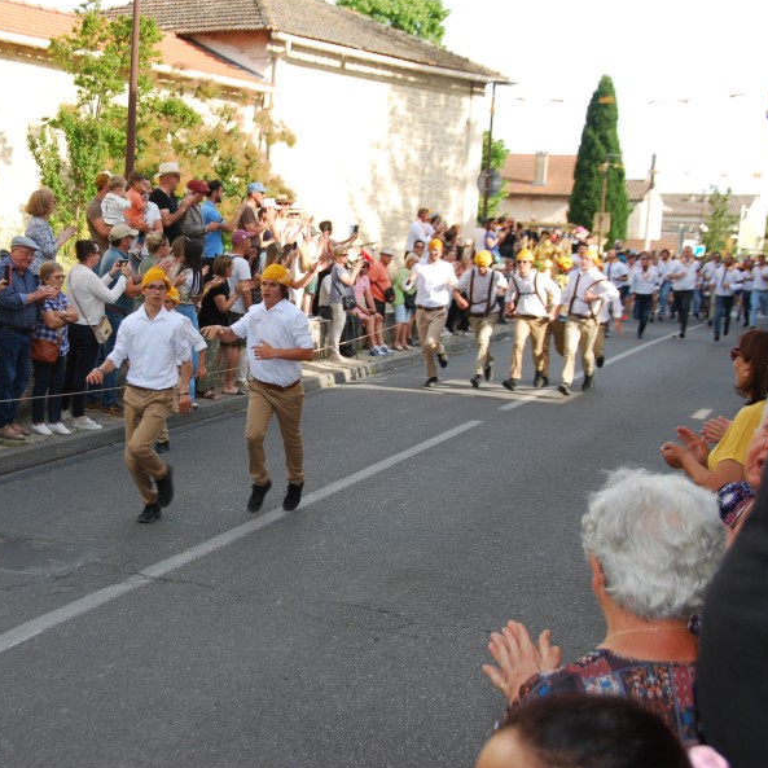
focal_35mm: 60
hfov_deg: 28.5
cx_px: 240
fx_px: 1497
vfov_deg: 28.8
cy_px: 382
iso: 100
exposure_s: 1/200
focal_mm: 31
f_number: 4.2
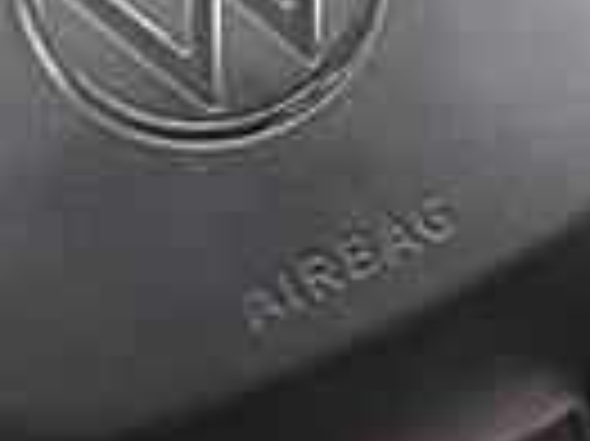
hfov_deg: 20.2
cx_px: 495
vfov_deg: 15.0
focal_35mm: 96
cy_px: -40
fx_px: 1635
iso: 800
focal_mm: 2.22
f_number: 2.2
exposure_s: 1/40
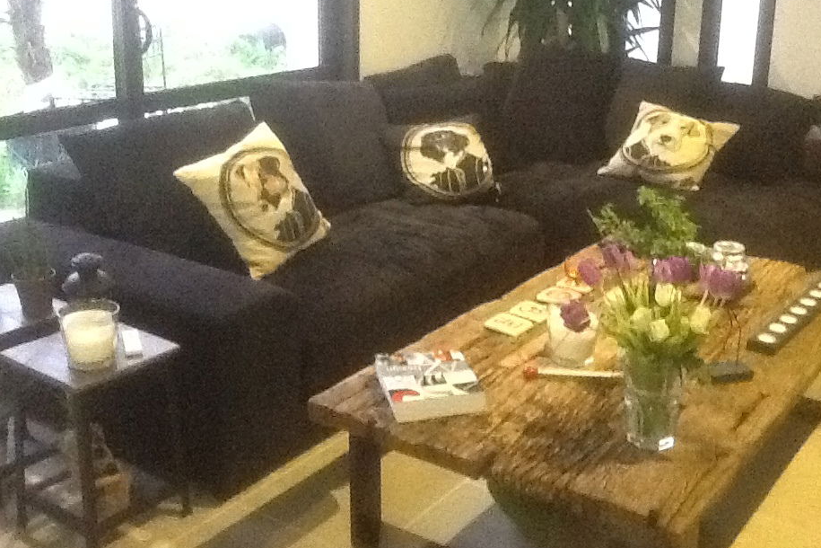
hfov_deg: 41.1
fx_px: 1095
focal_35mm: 48
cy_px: 238
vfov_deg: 28.0
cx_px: 430
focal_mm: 2.03
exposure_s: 1/15
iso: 640
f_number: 2.4
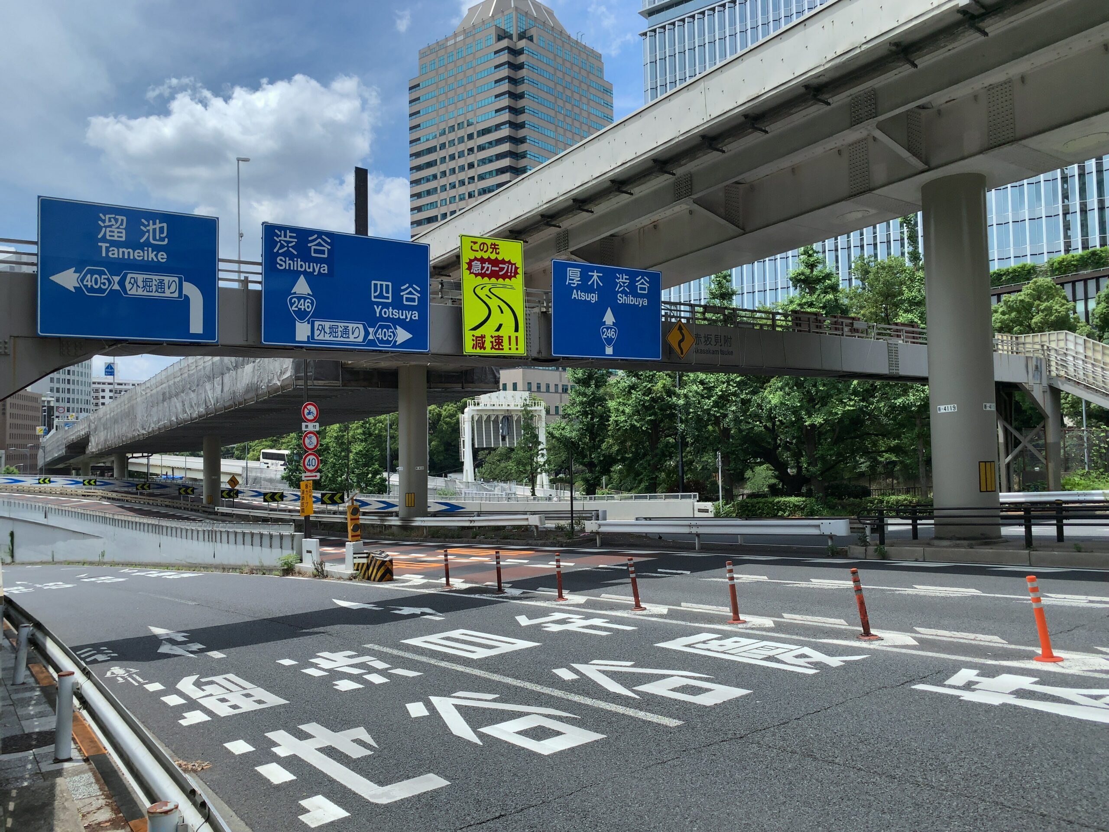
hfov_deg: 67.3
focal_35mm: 26
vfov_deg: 53.1
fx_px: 833
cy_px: 416
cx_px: 554
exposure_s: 1/2755
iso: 25
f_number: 1.8
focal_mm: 4.25
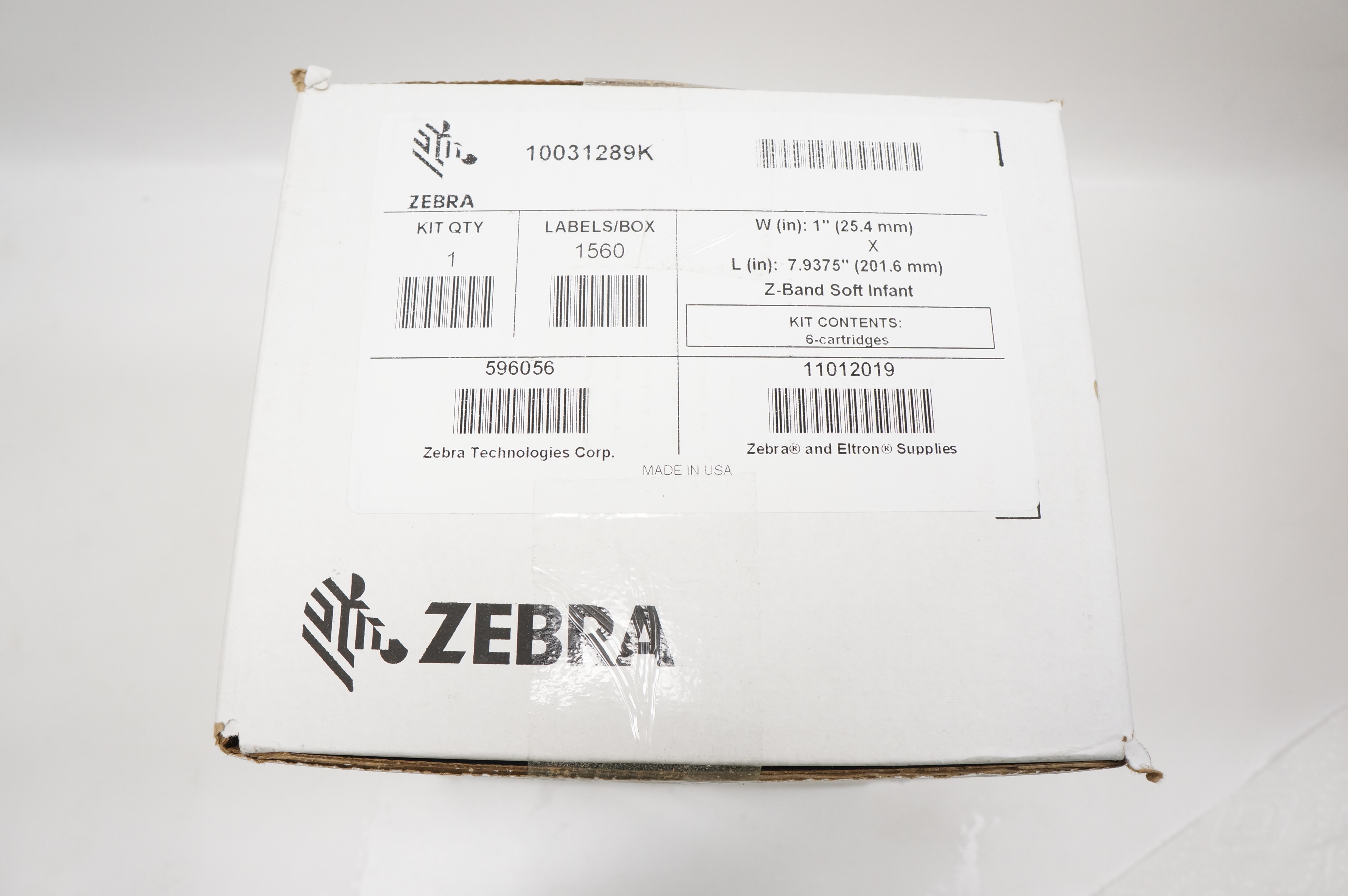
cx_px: 674
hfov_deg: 64.6
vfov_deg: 45.6
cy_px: 448
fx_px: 1066
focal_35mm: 28
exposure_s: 1/100
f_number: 7.1
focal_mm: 19
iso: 800
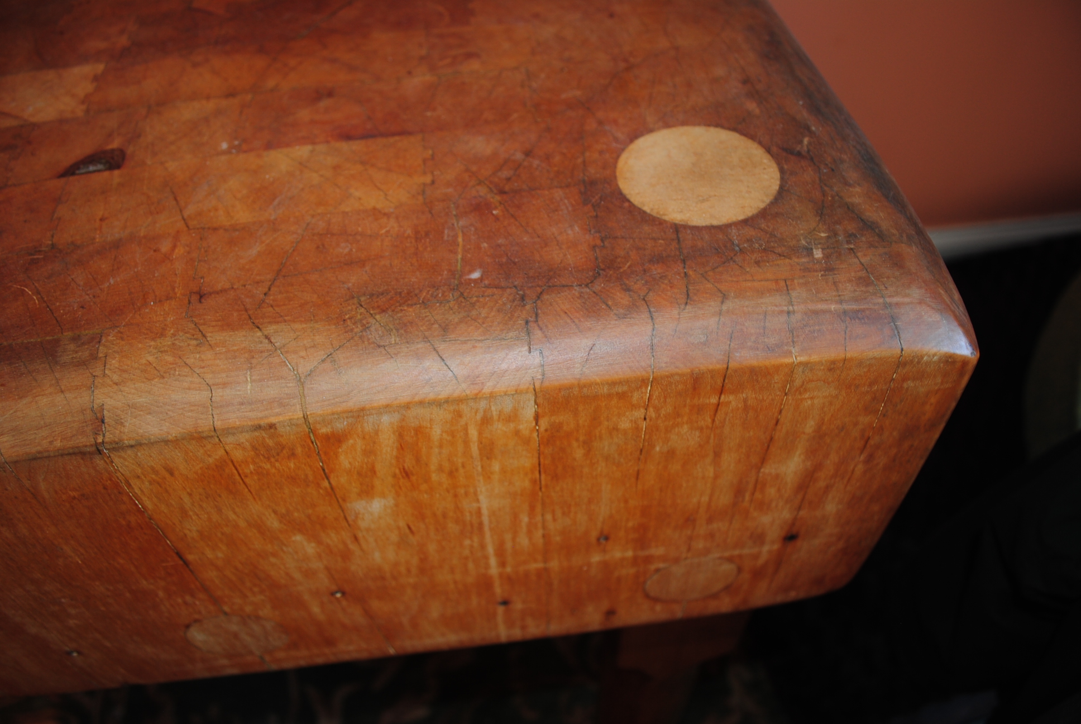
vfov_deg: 48.0
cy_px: 362
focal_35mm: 27
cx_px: 540
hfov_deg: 67.3
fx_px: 812
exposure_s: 1/15
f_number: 3.5
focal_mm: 18
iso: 100
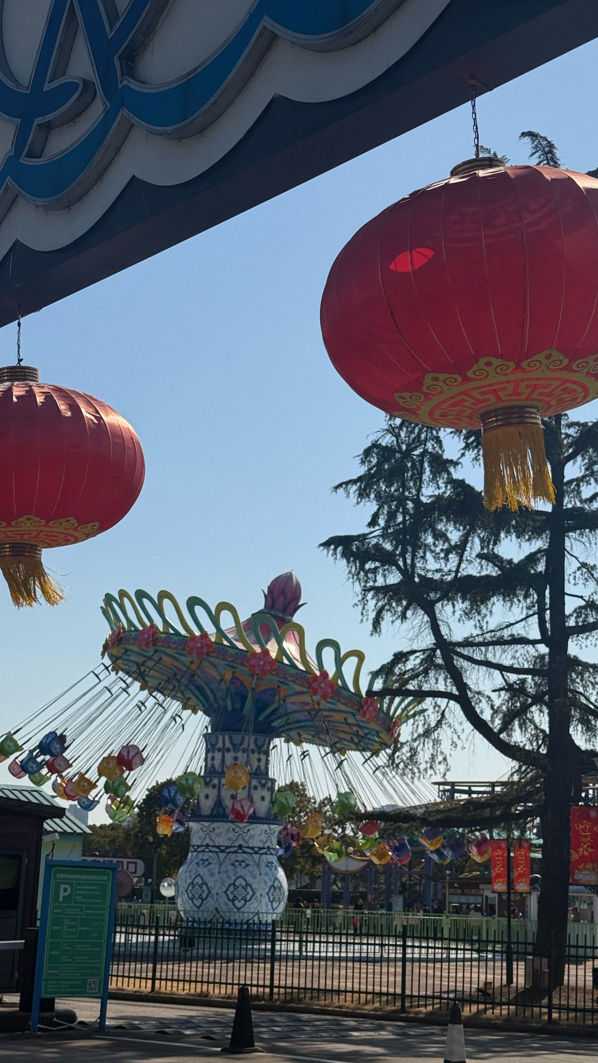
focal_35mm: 56
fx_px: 1579
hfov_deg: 21.4
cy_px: 567
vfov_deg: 37.2
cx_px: 335
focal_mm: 6.76
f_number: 1.78
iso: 64
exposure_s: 1/11364
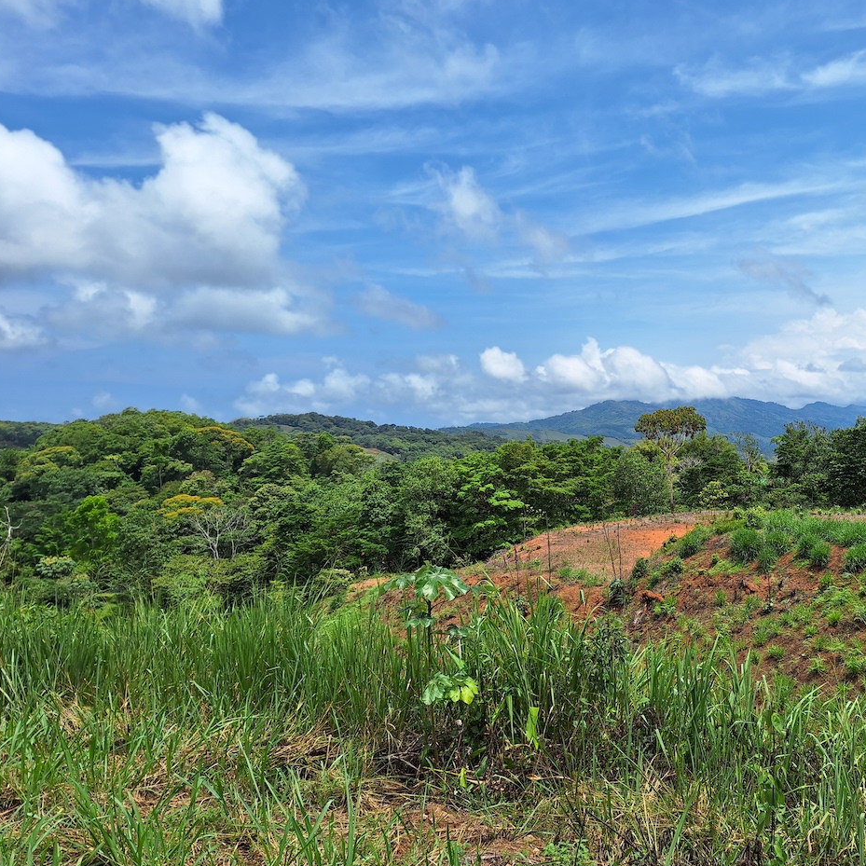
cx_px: 584
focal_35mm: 28
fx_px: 793
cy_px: 430
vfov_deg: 57.3
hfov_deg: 56.0
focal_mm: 5.54
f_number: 1.8
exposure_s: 1/3968
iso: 40
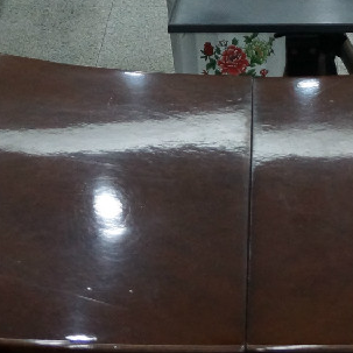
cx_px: 277
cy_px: -240
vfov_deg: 10.1
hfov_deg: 10.5
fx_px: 1915
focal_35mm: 166
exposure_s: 1/60
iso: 1000
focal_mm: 25
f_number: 4
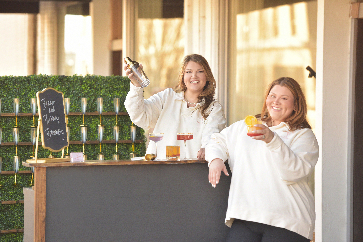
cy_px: 121
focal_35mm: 145
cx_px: 182
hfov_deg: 14.1
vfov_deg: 9.5
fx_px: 1462
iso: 320
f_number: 4
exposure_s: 1/200
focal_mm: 145
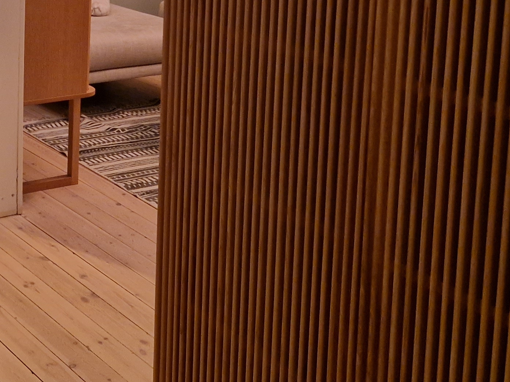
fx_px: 972
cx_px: -35
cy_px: -32
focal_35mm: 66
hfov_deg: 27.2
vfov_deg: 21.2
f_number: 1.8
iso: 640
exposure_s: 1/50
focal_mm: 5.4
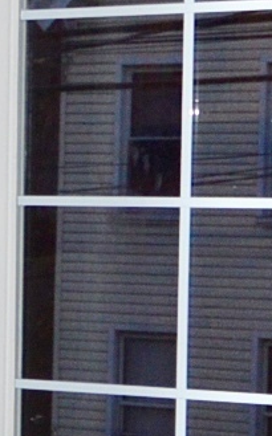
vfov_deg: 10.0
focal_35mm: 210
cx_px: -459
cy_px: 400
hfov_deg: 5.9
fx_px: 2492
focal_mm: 15
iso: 400
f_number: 4
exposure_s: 1/60
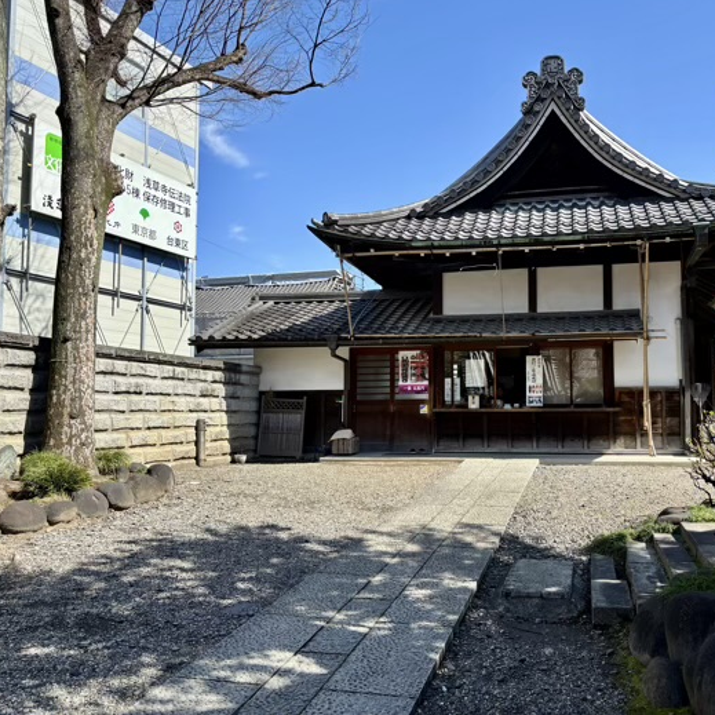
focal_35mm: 31
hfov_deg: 52.0
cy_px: 355
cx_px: 445
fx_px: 724
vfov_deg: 52.5
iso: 50
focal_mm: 5.96
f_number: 1.6
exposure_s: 1/2105
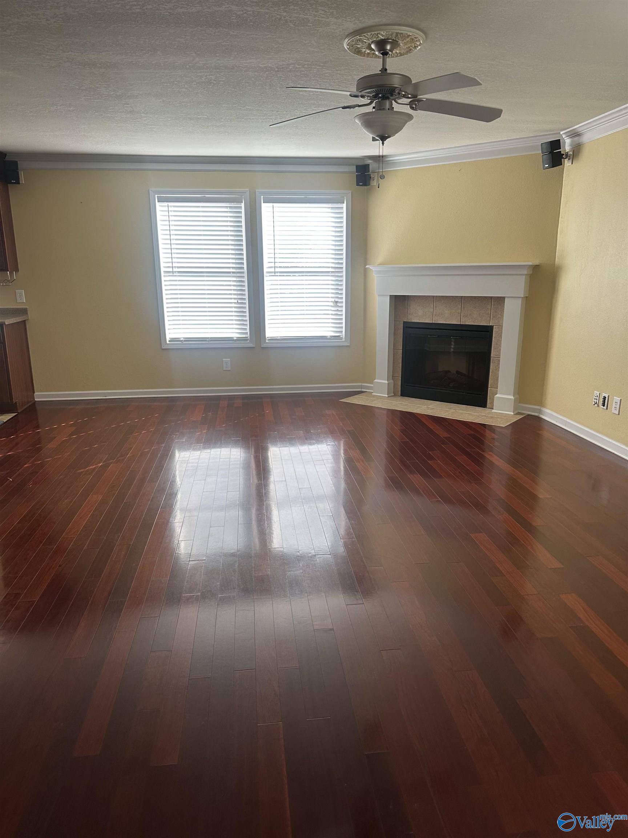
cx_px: 314
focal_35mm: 24
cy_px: 419
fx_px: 581
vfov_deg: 71.6
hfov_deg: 56.8
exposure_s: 1/121
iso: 64
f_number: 1.78
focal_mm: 6.86
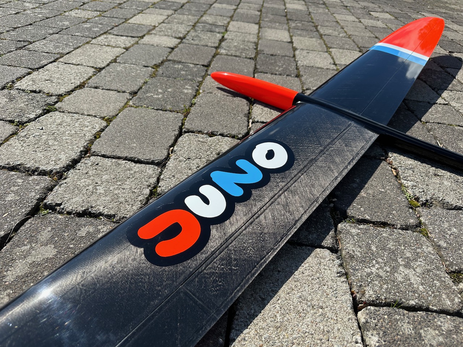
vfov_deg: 56.8
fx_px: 321
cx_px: 232
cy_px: 174
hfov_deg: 71.6
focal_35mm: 24
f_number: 1.78
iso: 80
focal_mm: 6.86
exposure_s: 1/4016
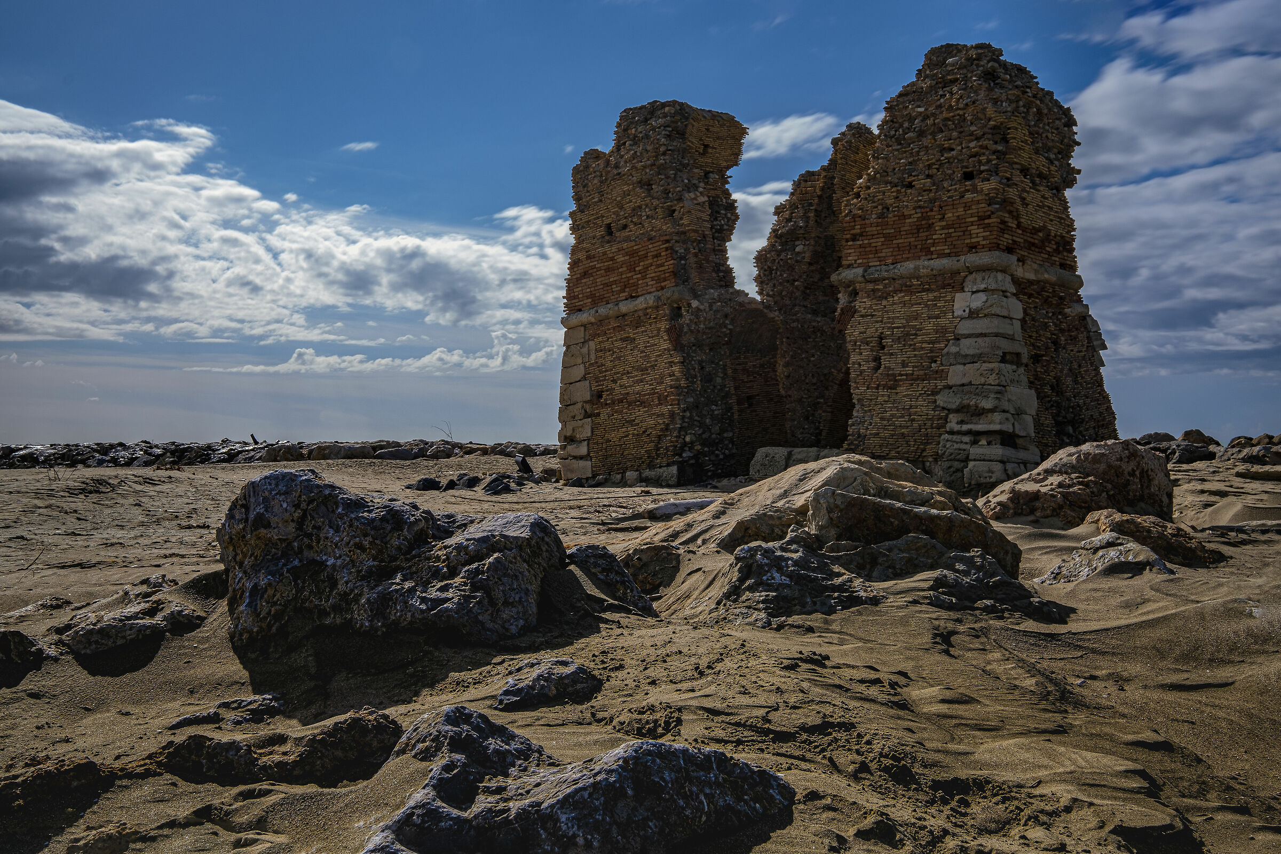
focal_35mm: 31
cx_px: 640
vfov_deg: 42.3
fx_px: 1103
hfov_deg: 60.3
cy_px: 427
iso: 80
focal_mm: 20.9
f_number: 14
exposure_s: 10
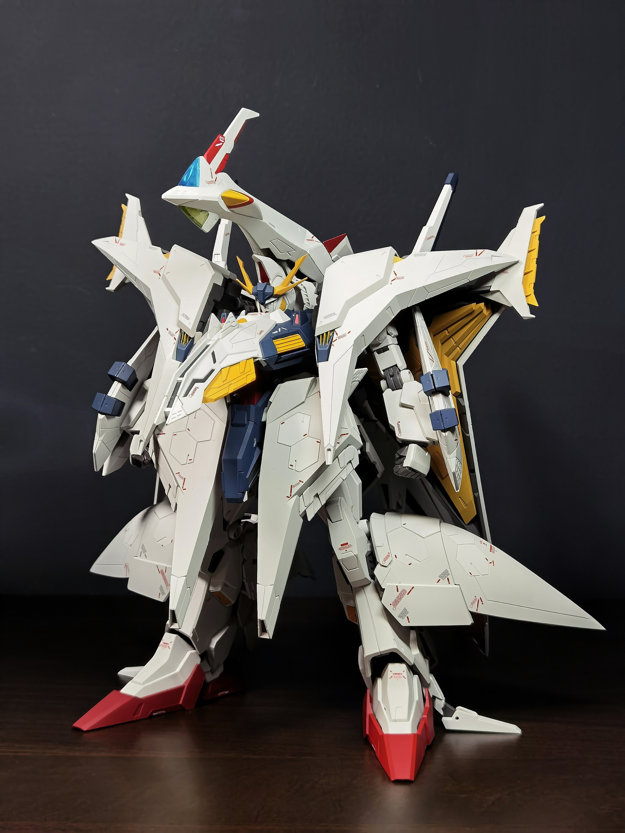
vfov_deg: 35.5
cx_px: 312
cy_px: 416
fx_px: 1300
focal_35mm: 54
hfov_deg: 27.0
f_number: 16
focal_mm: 6.71
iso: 50
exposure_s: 1/124
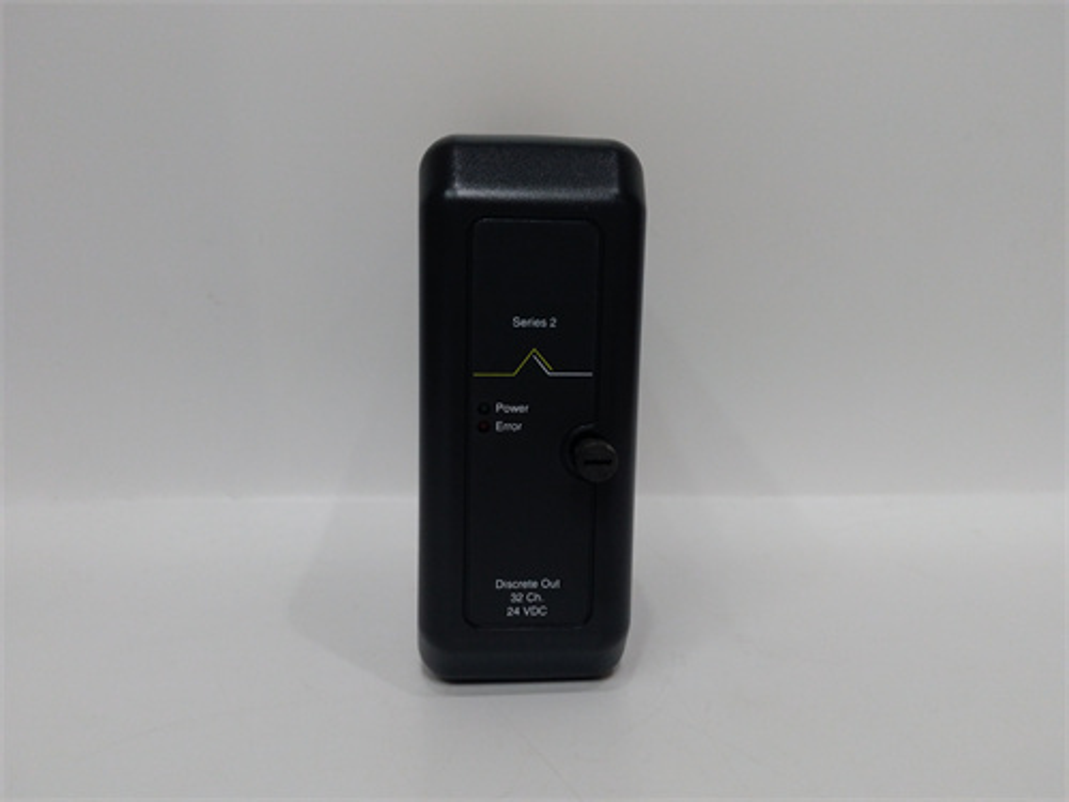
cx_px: 534
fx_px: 834
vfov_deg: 51.4
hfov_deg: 65.3
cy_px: 401
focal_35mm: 27
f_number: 2
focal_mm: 3.79
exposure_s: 1/33
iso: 199
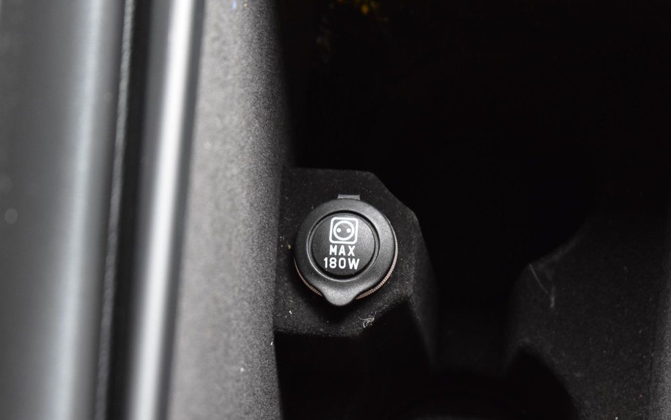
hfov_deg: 24.5
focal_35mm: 85
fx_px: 1546
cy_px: 214
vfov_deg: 15.5
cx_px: 336
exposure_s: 1/8
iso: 1600
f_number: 5.6
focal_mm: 55
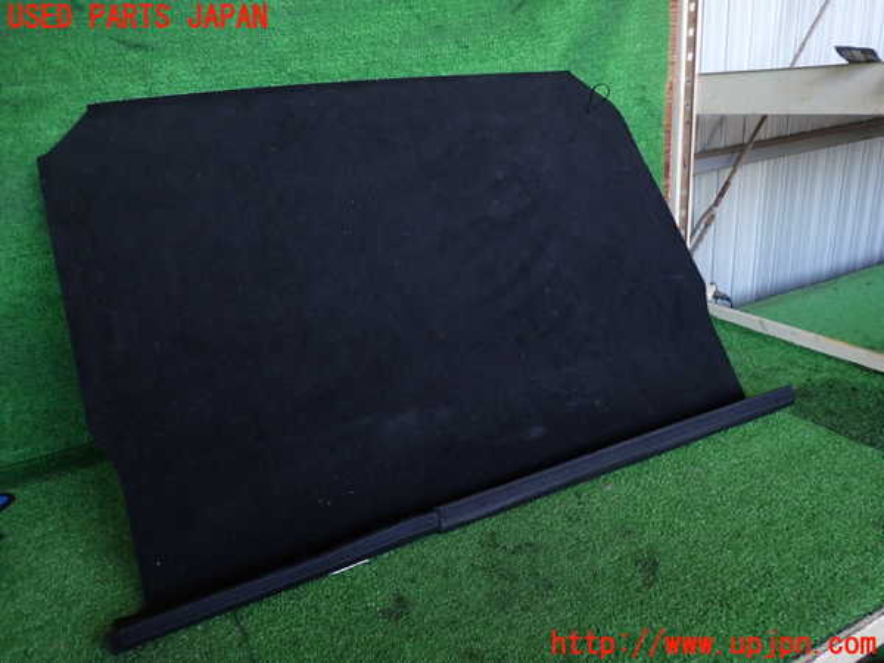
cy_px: 332
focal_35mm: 25
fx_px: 638
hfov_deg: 69.4
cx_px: 442
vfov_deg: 54.9
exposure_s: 1/60
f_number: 2
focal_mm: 4.5
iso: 160
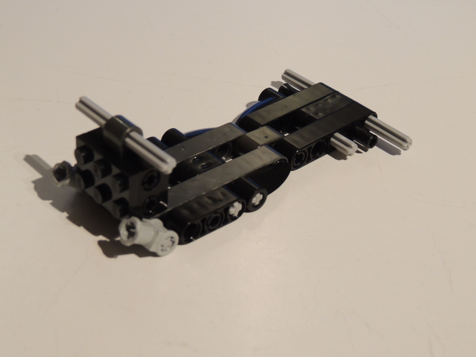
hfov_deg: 27.8
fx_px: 963
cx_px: 238
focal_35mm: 70
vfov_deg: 21.0
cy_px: 178
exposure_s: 1/15
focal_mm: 12.4
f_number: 3.9
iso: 560
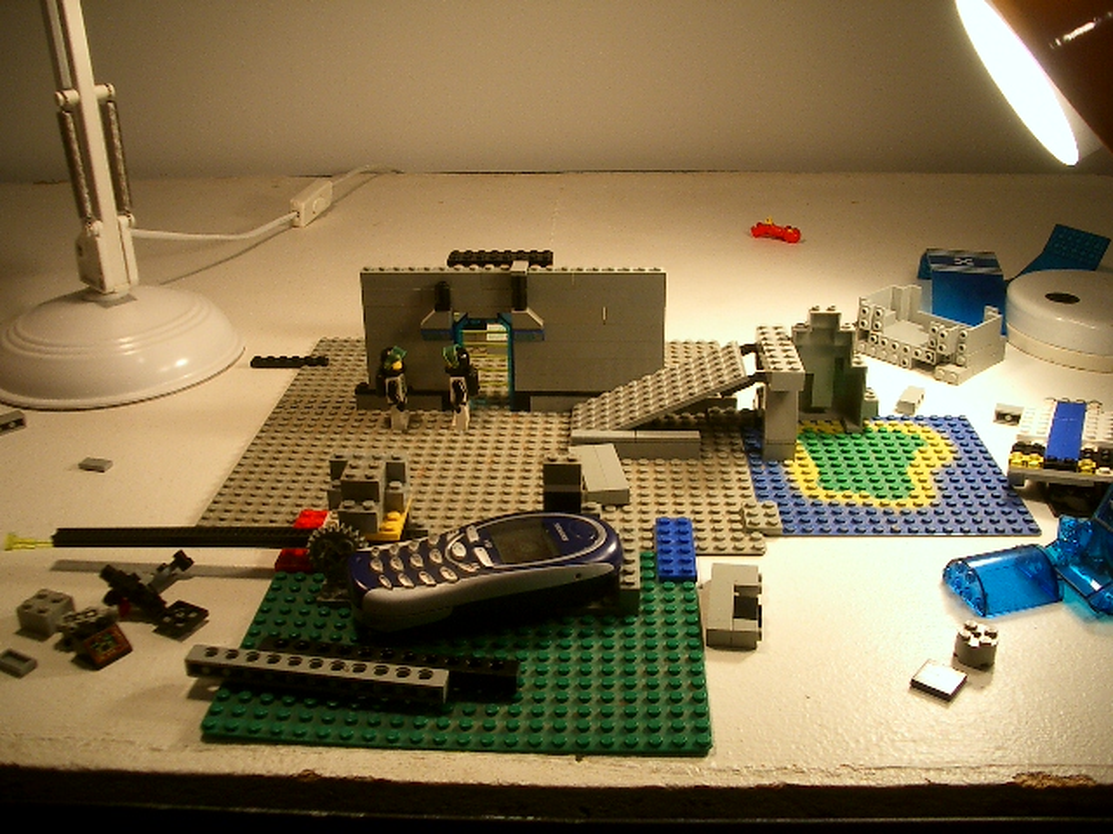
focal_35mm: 35
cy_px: 417
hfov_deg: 52.6
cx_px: 556
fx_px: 1125
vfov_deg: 40.7
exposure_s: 1/60
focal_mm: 5.8
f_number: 2.6
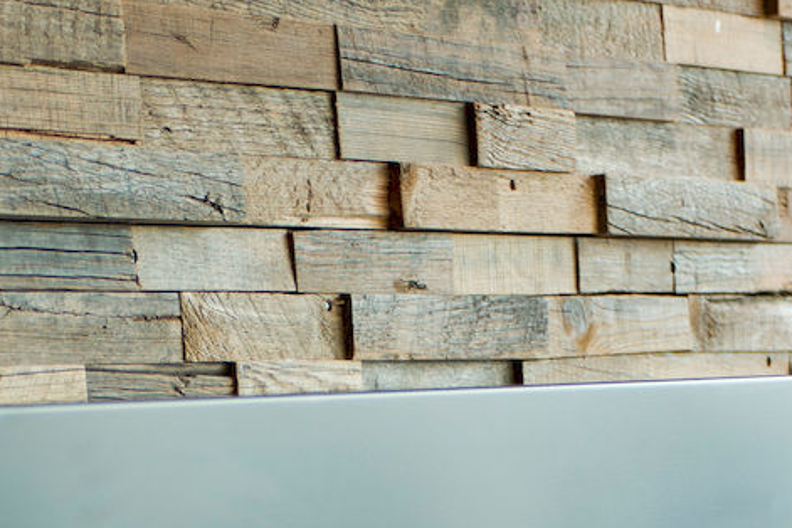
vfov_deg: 6.9
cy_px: 1113
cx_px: 239
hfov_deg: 10.8
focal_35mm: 191
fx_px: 4202
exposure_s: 1/20
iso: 100
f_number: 2.8
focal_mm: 45
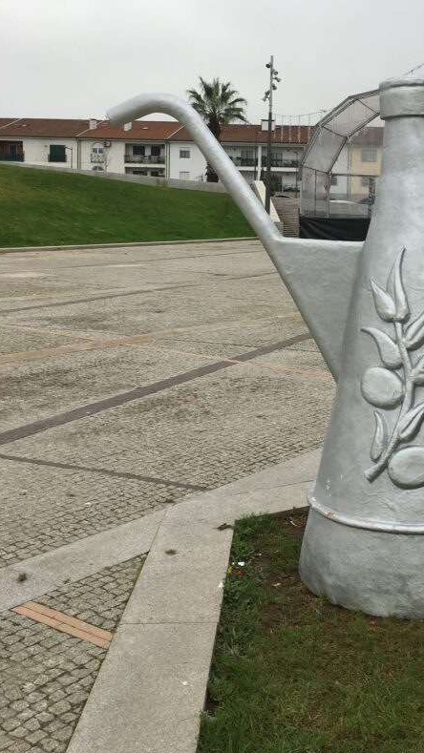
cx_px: 362
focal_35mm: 41
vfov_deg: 48.8
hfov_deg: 28.2
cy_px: 275
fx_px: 819
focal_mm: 4.15
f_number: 2.2
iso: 25
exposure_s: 1/340
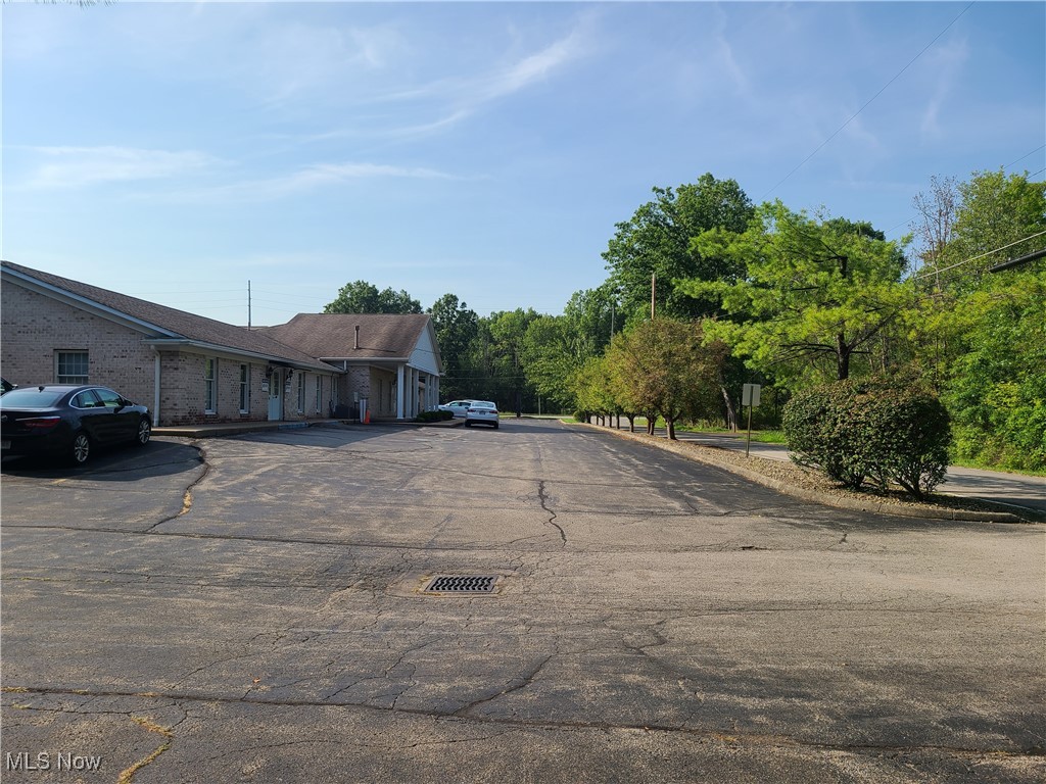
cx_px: 523
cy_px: 392
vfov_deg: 53.1
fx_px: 786
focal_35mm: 26
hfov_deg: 67.3
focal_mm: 5.4
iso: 40
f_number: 1.8
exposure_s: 1/2192
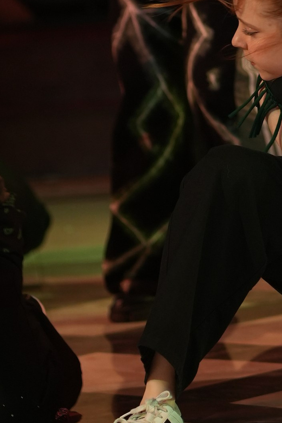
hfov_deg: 4.2
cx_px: 213
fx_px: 3867
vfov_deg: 6.2
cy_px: -287
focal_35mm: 329
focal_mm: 85
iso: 800
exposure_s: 1/400
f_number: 2.2
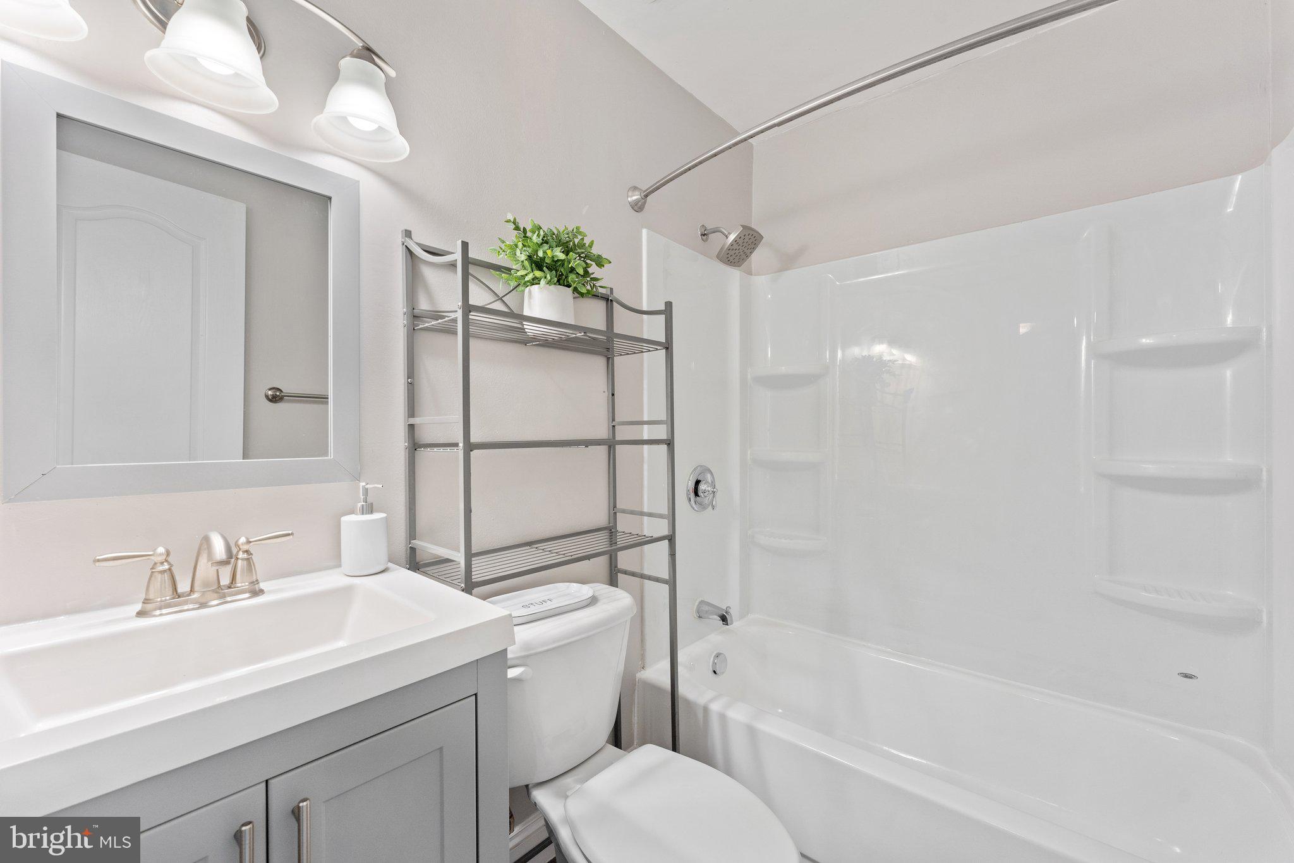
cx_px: 647
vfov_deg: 81.2
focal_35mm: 14
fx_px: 503
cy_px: 432
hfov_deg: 104.3
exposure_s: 1/3
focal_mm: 14
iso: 500
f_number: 8
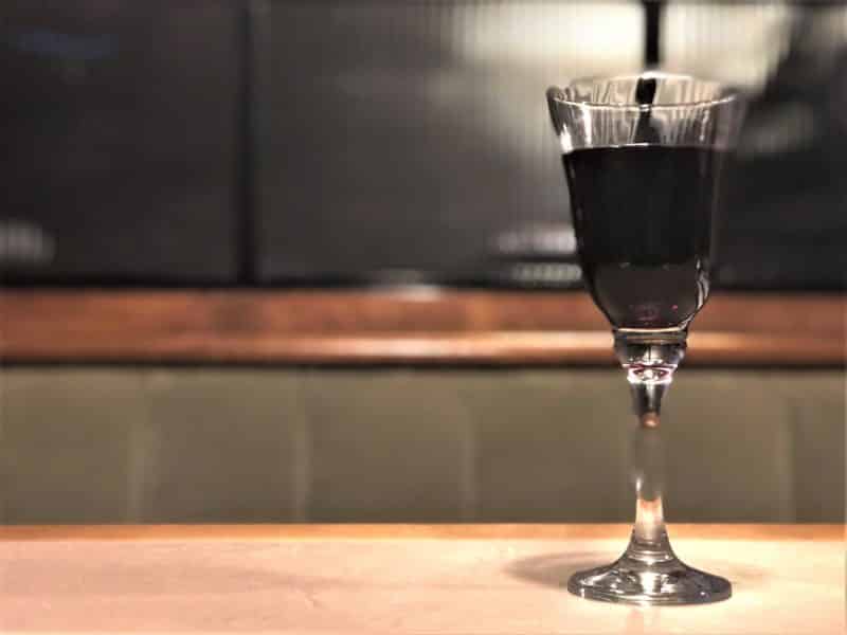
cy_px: 318
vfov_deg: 25.7
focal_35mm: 57
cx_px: 424
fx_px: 1395
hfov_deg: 33.8
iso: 1250
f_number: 2.8
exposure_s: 1/33
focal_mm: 6.6
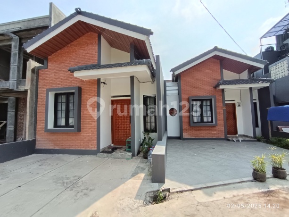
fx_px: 125
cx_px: 144
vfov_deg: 81.8
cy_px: 108
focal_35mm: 15
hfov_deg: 98.2
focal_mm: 1.65
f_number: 2.2
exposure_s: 1/635
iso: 61
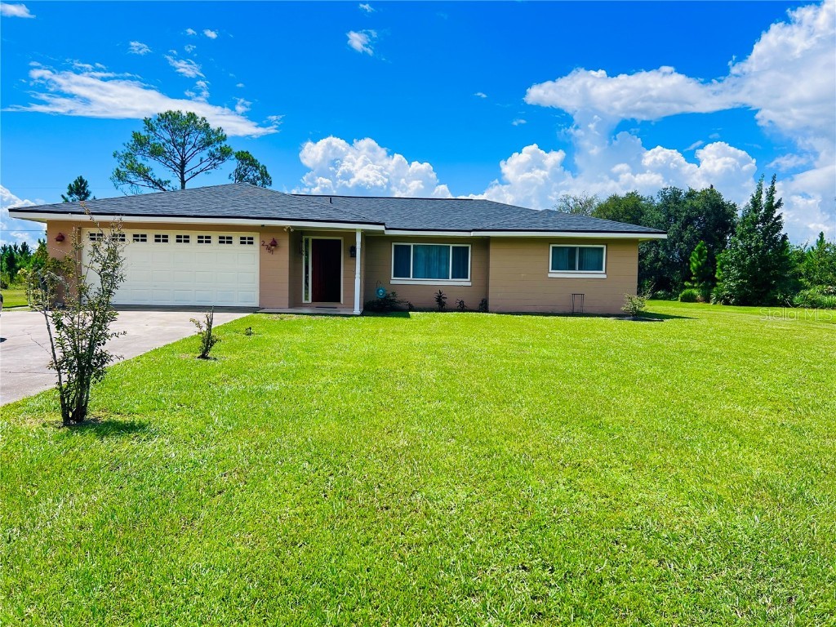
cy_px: 314
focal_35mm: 26
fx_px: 628
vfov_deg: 53.1
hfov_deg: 67.3
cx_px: 418
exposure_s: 1/4831
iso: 50
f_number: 1.5
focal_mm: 5.7
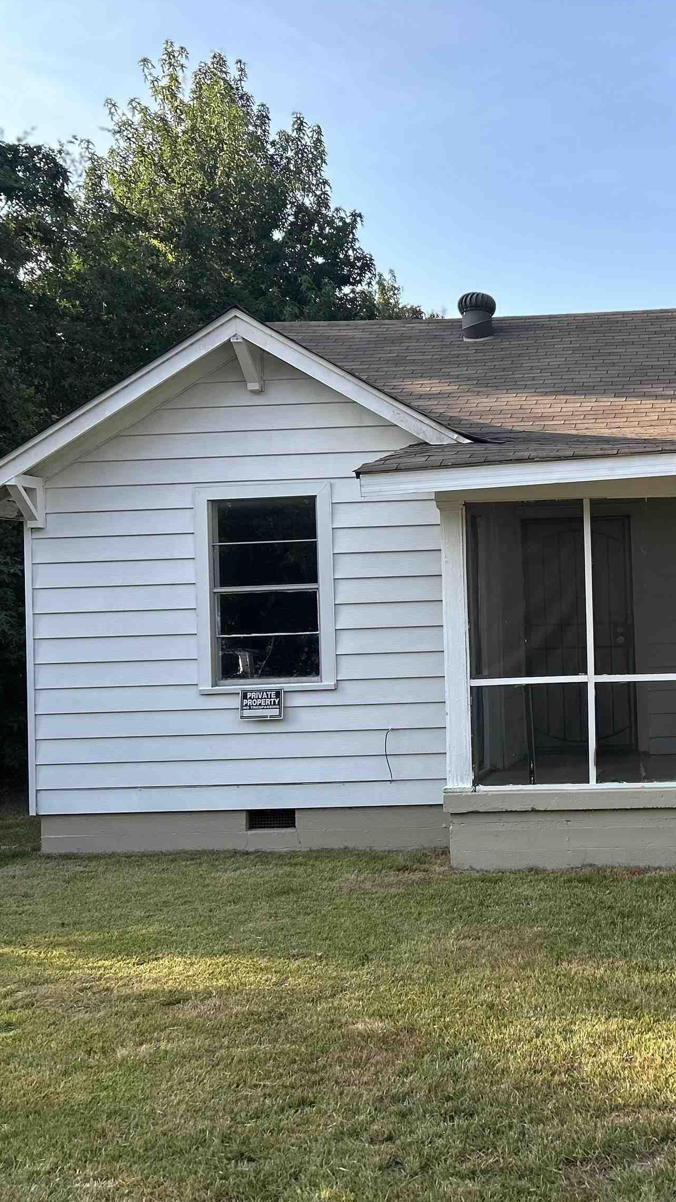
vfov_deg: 52.8
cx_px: 669
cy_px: 598
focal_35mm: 38
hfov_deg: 29.3
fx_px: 1211
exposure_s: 1/1808
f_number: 1.5
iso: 50
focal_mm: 5.7
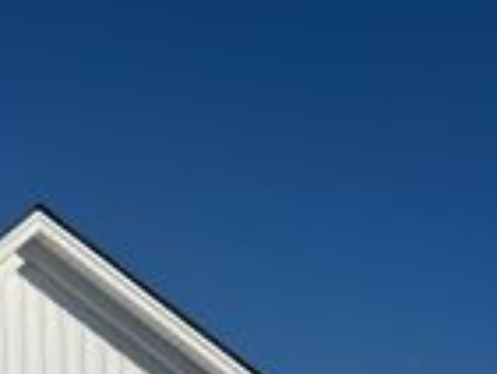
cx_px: -278
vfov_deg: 16.6
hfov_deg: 19.6
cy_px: 453
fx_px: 1221
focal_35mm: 85
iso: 64
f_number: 1.78
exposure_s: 1/14286
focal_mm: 6.76
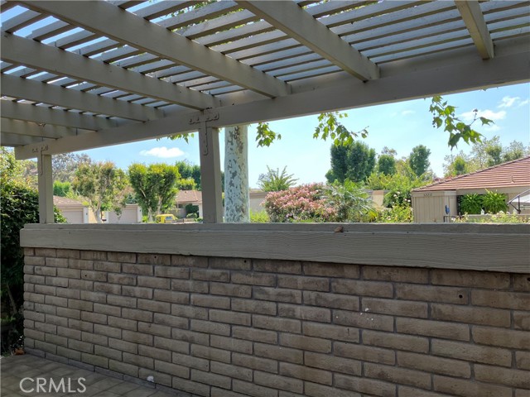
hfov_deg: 63.4
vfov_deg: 49.7
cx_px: 265
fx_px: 429
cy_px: 198
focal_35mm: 28
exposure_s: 1/467
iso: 32
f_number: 1.8
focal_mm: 3.99
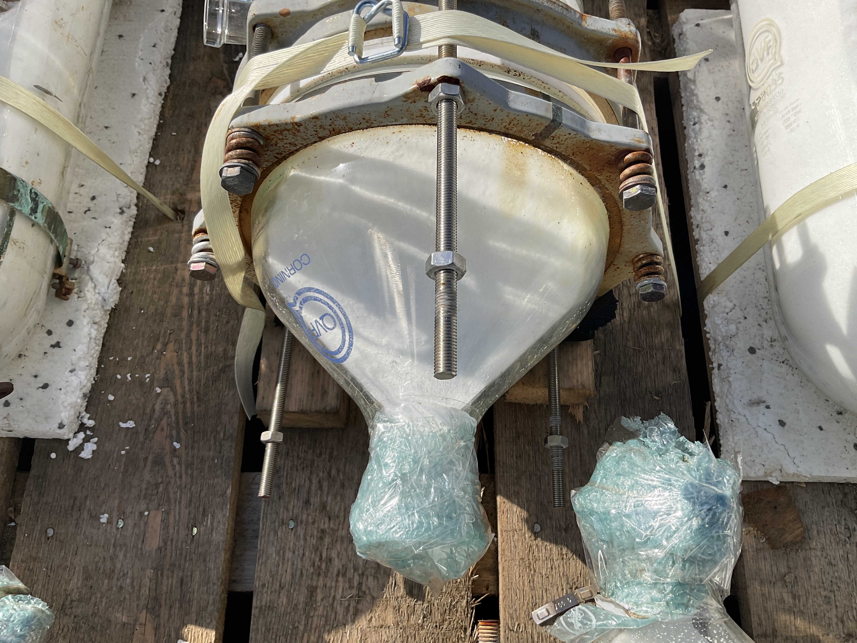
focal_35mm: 29
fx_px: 718
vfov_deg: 48.2
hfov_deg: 61.7
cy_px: 322
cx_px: 428
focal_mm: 3
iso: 16
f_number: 1.8
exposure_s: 1/2058
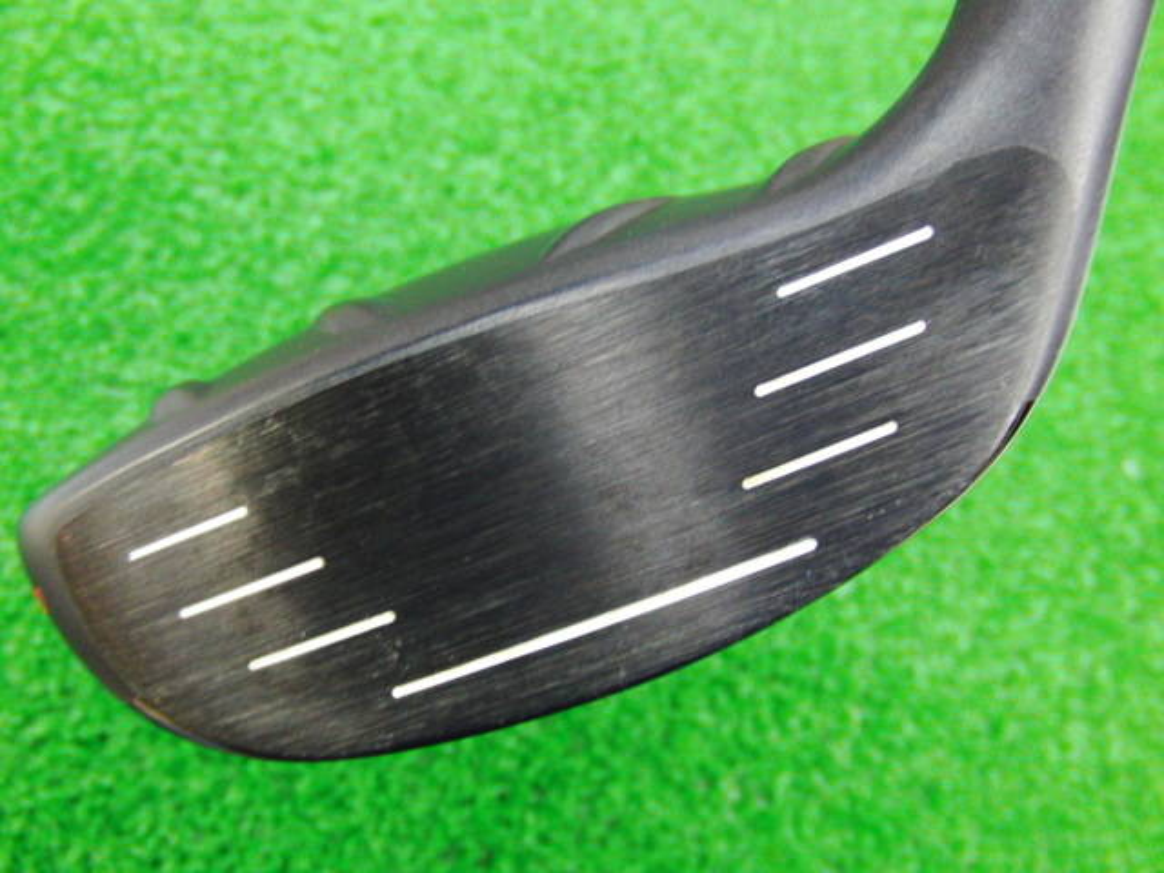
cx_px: 582
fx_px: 1244
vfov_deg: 38.7
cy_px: 436
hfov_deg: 50.1
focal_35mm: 37
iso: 400
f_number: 3.6
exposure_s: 1/13
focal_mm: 6.42
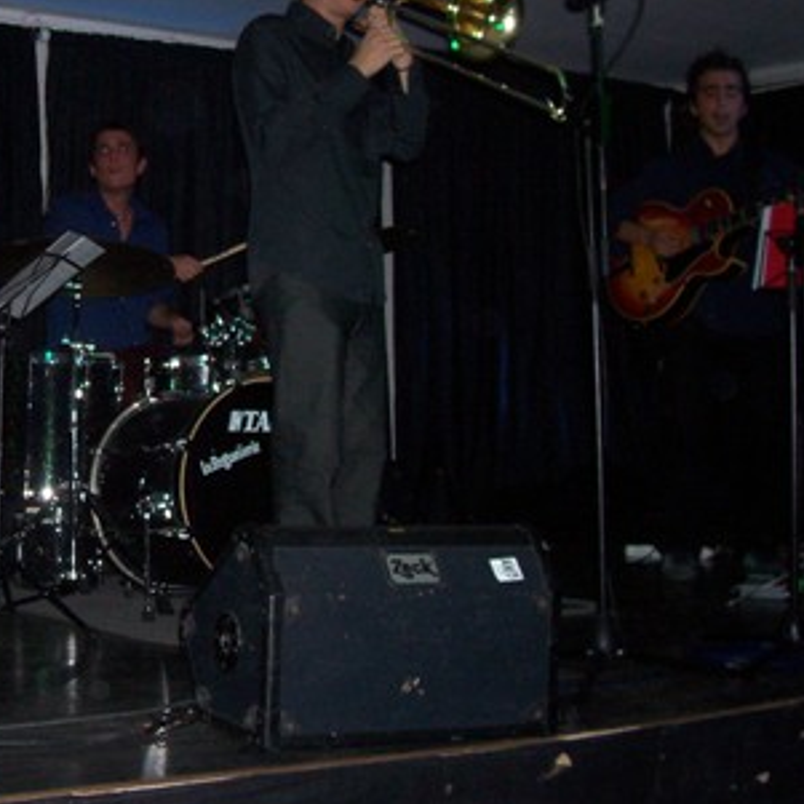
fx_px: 1682
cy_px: 339
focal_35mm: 64
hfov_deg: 25.8
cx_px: 45
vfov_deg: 26.9
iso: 140
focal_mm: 5.6
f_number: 2.7
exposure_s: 1/64
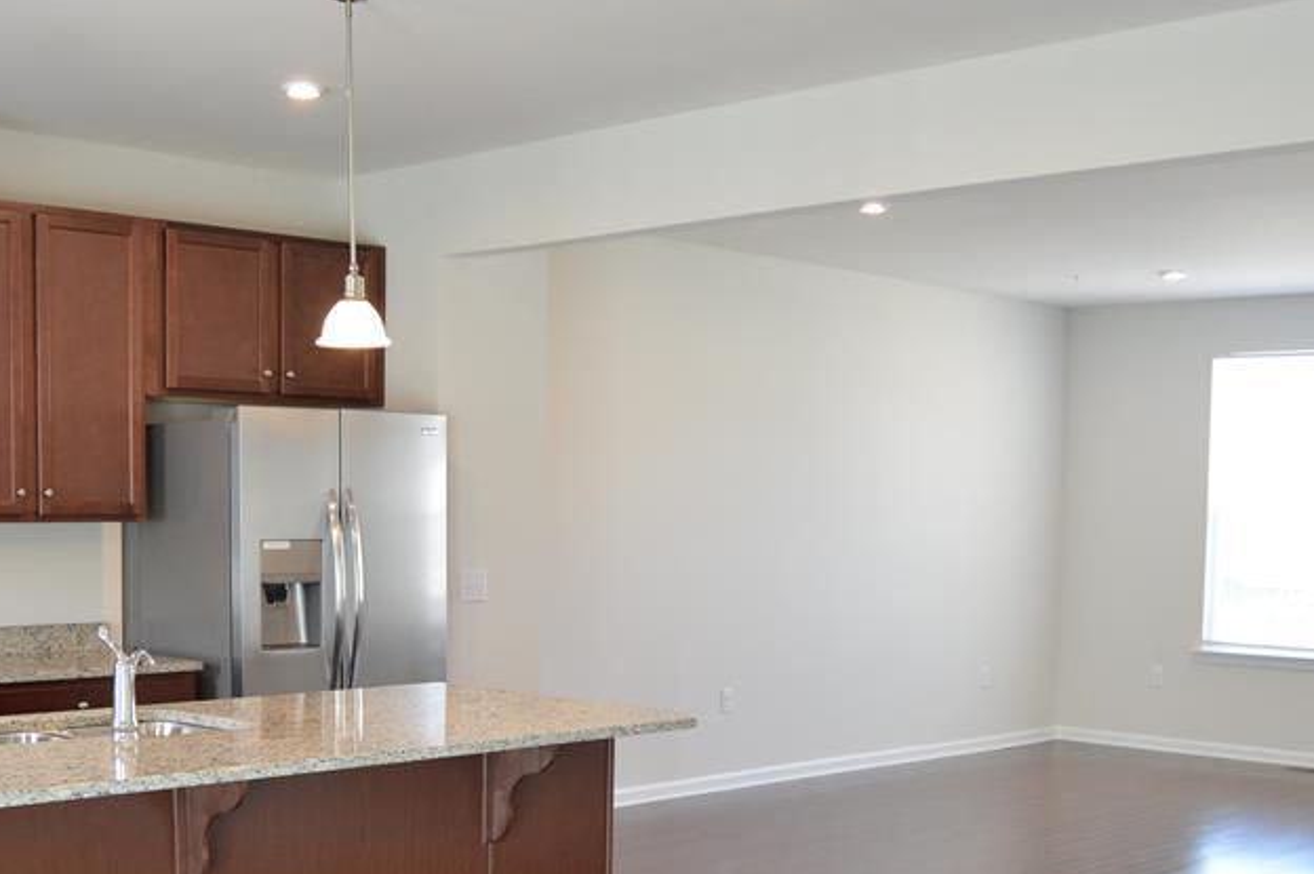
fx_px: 1714
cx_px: 538
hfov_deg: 41.8
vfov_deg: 28.1
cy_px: 676
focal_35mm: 47
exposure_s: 1/60
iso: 400
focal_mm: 18
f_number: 4
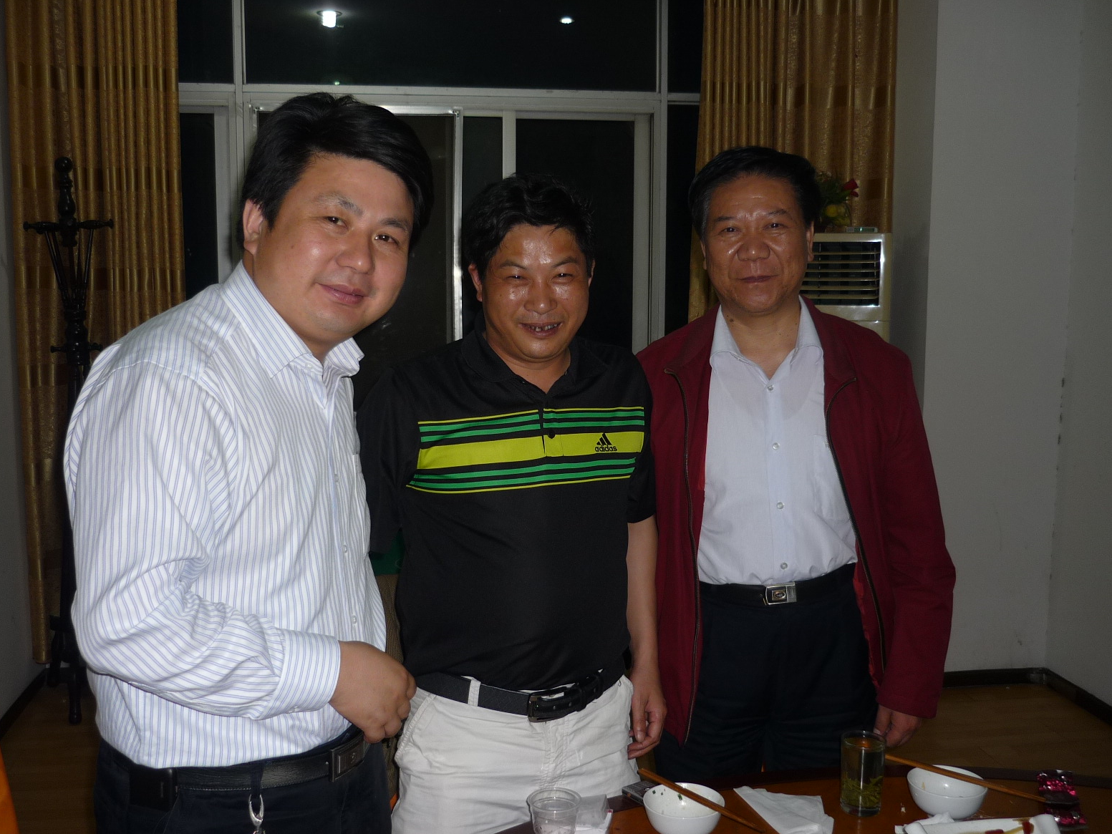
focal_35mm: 34
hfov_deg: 53.9
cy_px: 410
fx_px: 1092
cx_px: 541
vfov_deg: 41.8
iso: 100
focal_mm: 5.5
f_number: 2.8
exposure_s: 1/30
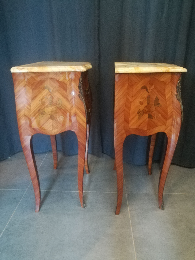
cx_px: 98
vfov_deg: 67.3
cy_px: 130
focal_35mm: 26
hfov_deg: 53.1
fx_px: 195
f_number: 2.2
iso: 800
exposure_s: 1/14.3
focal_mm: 3.83
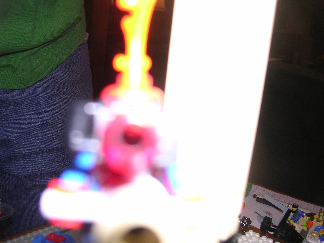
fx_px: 356
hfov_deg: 49.0
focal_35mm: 38
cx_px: 162
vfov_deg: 37.7
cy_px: 122
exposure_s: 1/60.1
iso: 100
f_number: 2.8
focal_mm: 5.8
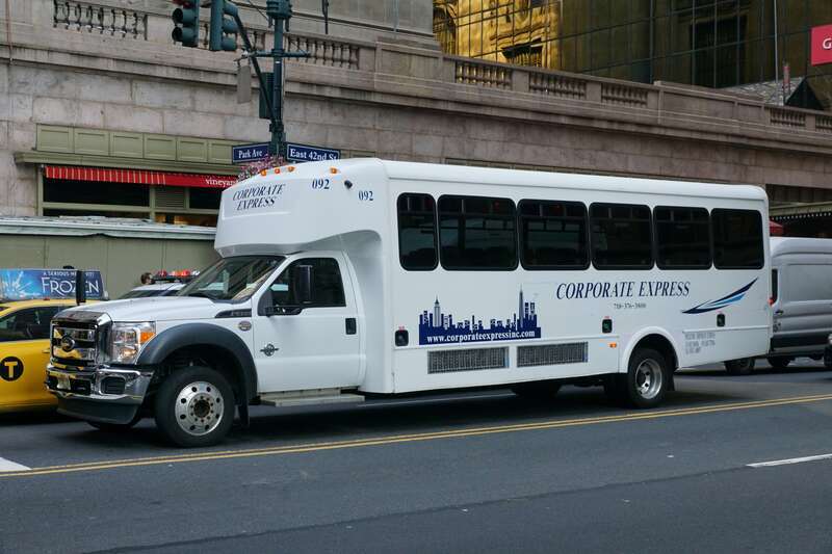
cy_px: 277
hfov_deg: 43.6
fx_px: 1040
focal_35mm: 45
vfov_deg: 29.9
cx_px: 416
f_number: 10
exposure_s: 1/125
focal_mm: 30
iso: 500
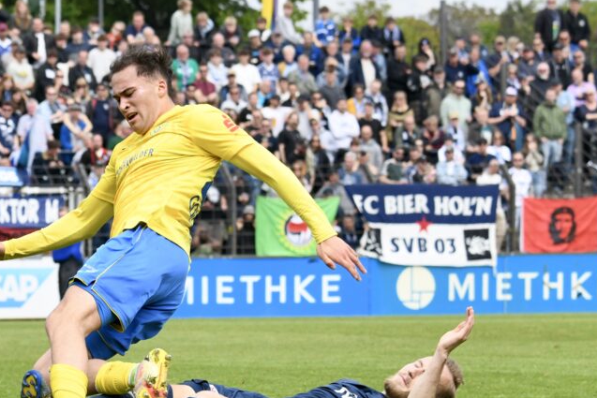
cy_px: 255
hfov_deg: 9.5
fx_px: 3599
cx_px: 173
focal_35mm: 217
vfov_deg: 6.3
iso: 1250
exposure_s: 1/2000
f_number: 7.1
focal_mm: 135
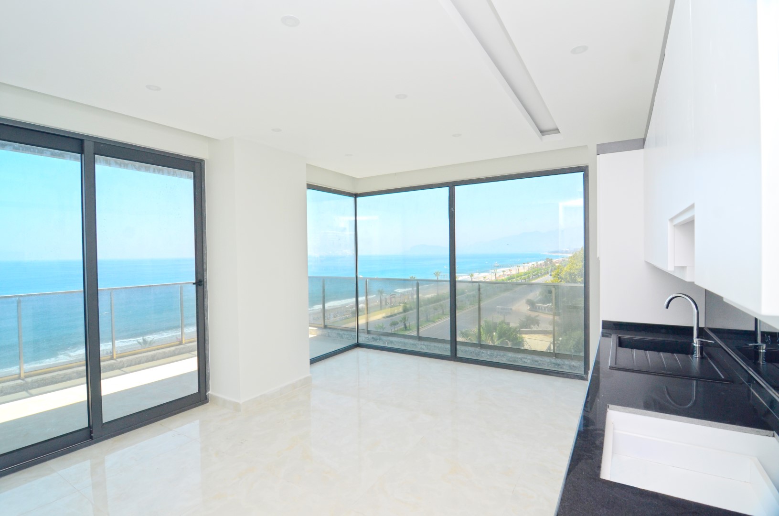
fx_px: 356
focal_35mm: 16
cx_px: 390
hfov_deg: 95.1
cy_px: 258
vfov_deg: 71.8
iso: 400
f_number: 6.3
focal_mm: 11
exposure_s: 1/200
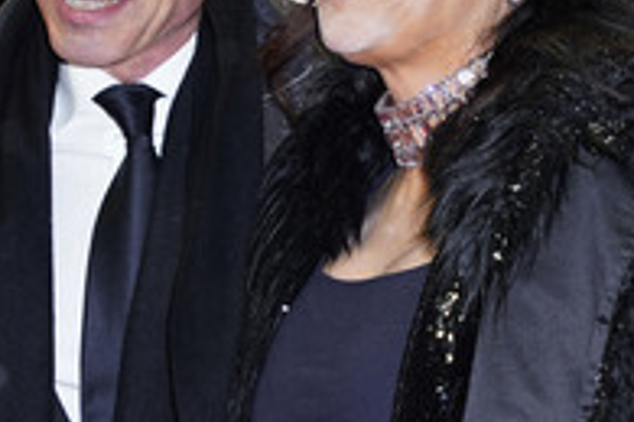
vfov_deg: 6.3
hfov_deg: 9.5
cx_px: 340
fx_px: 3821
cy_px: 156
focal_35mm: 217
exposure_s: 1/160
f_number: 5.6
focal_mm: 94
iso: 800
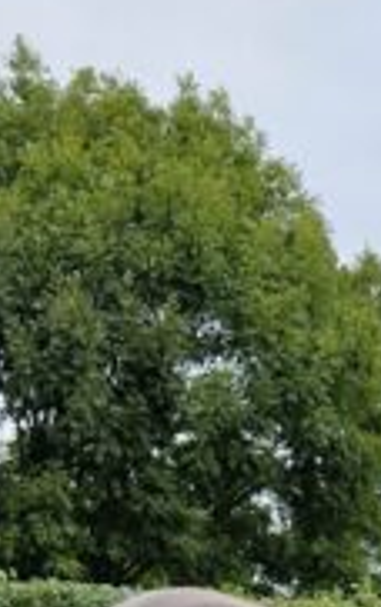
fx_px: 2272
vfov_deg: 13.9
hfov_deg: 9.0
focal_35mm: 137
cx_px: 765
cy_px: 1021
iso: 50
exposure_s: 1/337
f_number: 1.8
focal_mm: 5.4
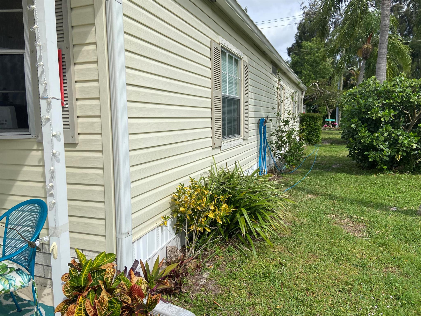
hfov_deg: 67.3
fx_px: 316
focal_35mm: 26
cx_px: 210
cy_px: 158
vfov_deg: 53.1
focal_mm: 4.25
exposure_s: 1/3731
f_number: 1.8
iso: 32
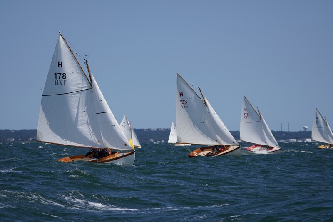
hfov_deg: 9.2
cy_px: 111
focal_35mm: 225
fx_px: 2081
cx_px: 166
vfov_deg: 6.1
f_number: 5
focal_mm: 150
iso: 100
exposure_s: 1/1600
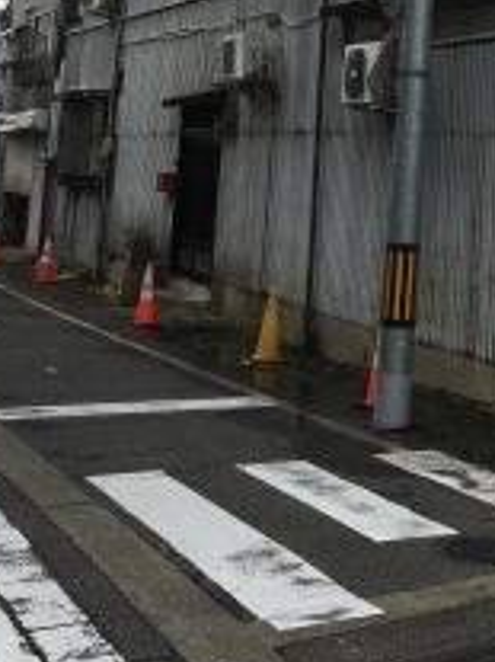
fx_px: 1336
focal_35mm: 70
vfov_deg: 26.3
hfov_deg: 20.3
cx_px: 503
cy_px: -6
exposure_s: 1/545
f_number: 2.2
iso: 25
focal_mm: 4.15
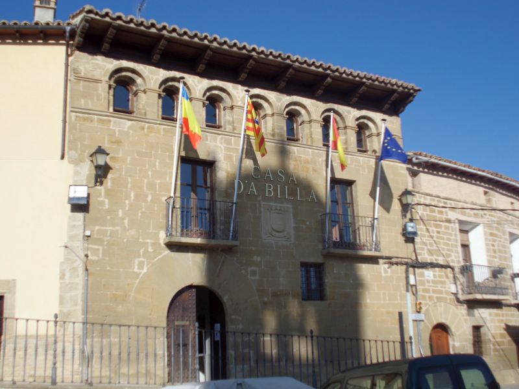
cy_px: 194
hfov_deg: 42.9
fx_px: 660
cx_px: 260
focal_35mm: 44
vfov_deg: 32.9
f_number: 4.2
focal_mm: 7.9
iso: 64
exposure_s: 1/500
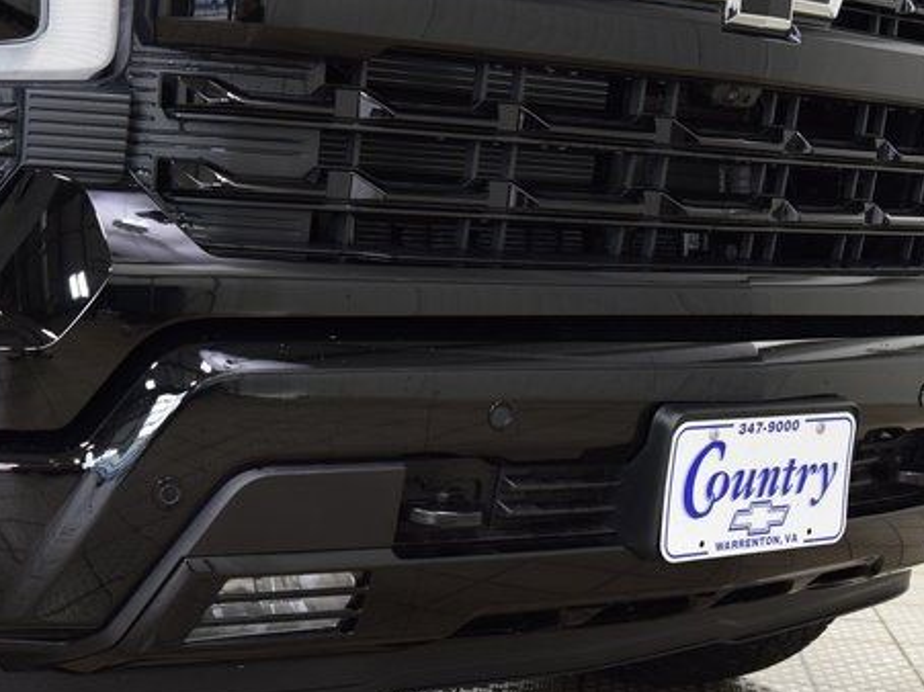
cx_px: 440
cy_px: 421
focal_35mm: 72
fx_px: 1913
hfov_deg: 27.2
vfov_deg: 20.5
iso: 800
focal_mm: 35
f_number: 6.3
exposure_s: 1/15
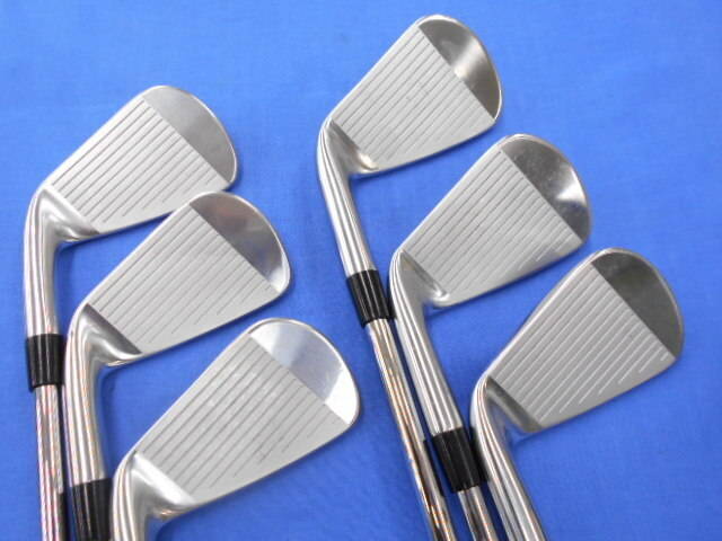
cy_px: 270
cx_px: 361
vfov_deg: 53.1
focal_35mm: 26
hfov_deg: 67.3
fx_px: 542
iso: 160
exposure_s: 1/30
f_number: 3.2
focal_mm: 4.6
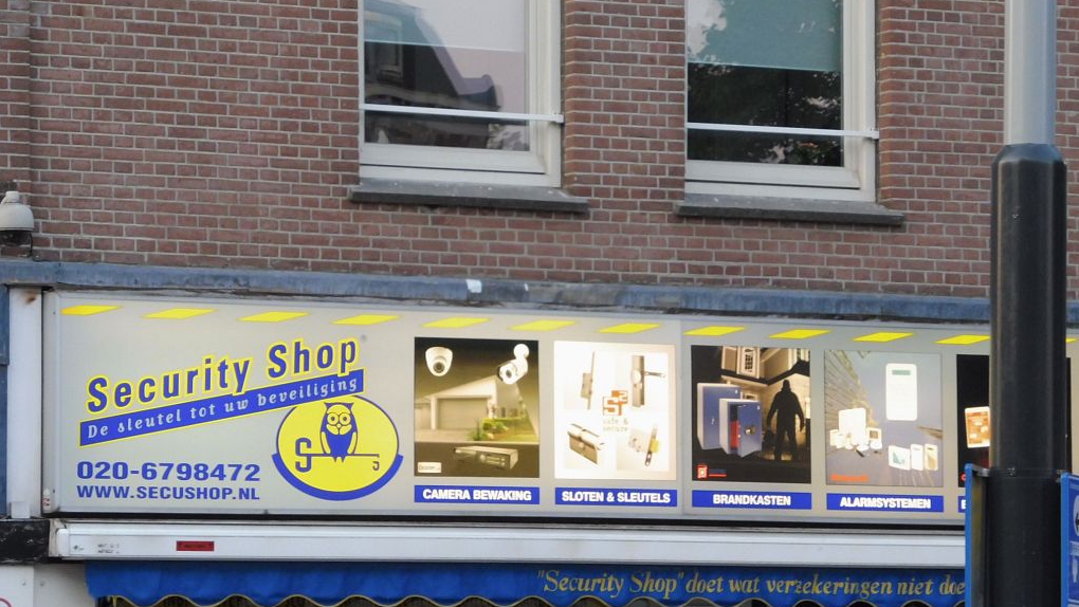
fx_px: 5494
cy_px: 280
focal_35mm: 192
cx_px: 541
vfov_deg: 6.3
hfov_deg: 11.2
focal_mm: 31.3
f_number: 5.4
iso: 400
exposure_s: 1/100
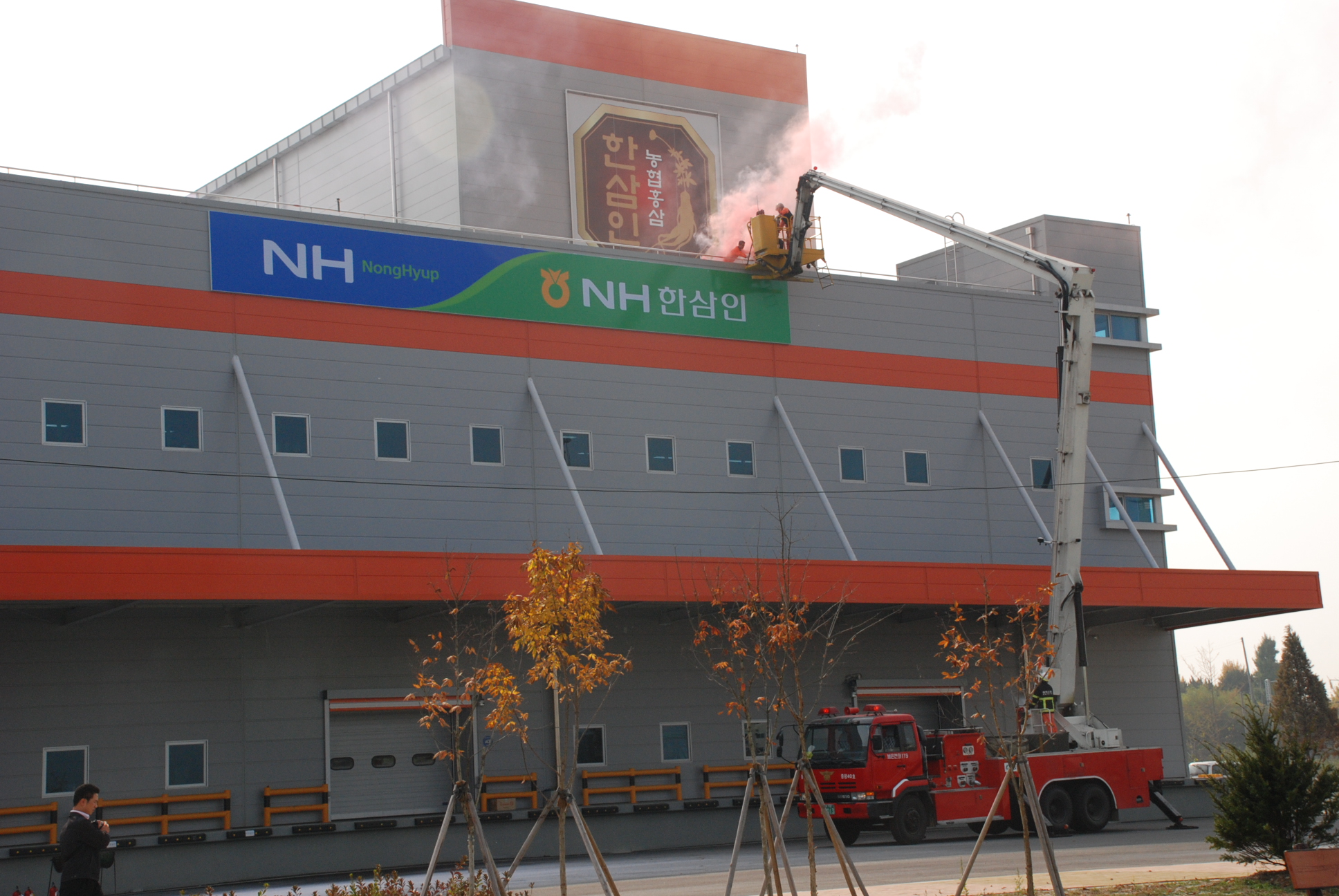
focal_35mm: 60
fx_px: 2234
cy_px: 448
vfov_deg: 22.7
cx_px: 670
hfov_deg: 33.4
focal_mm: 40
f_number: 10
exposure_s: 1/400
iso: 400
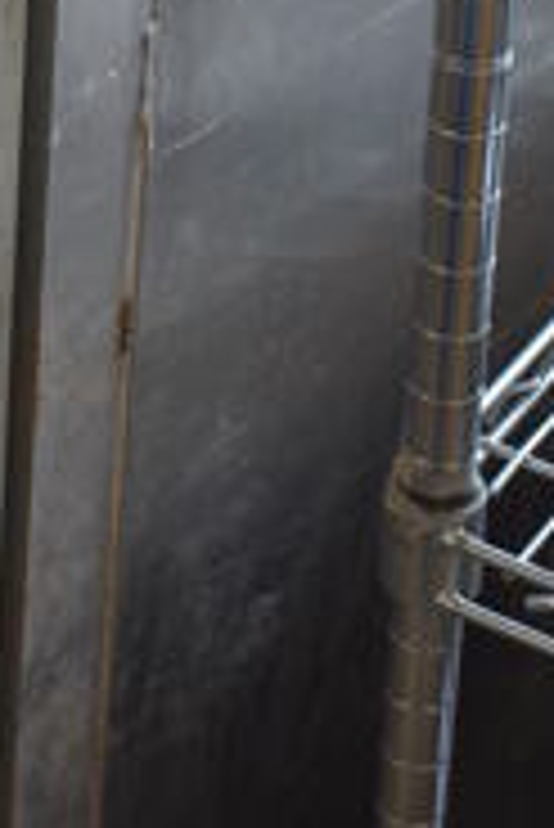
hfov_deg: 10.1
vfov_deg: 13.5
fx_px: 3087
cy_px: -713
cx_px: -144
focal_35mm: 134
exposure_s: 1/160
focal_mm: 18
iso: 800
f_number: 3.5
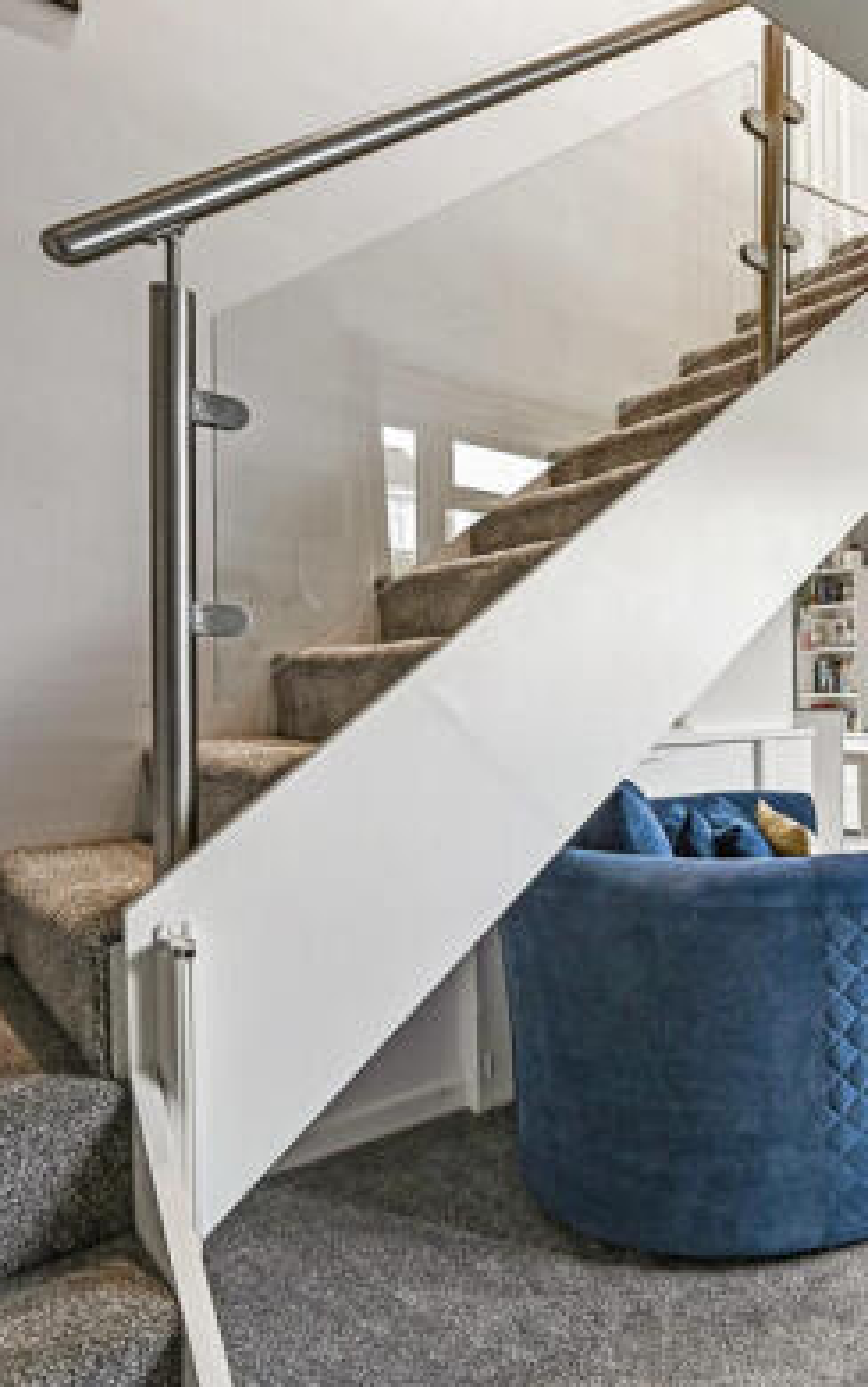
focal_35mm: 24
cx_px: 925
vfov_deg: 74.8
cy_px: 715
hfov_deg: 41.9
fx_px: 908
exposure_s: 1/13
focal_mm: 14
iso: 400
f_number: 8
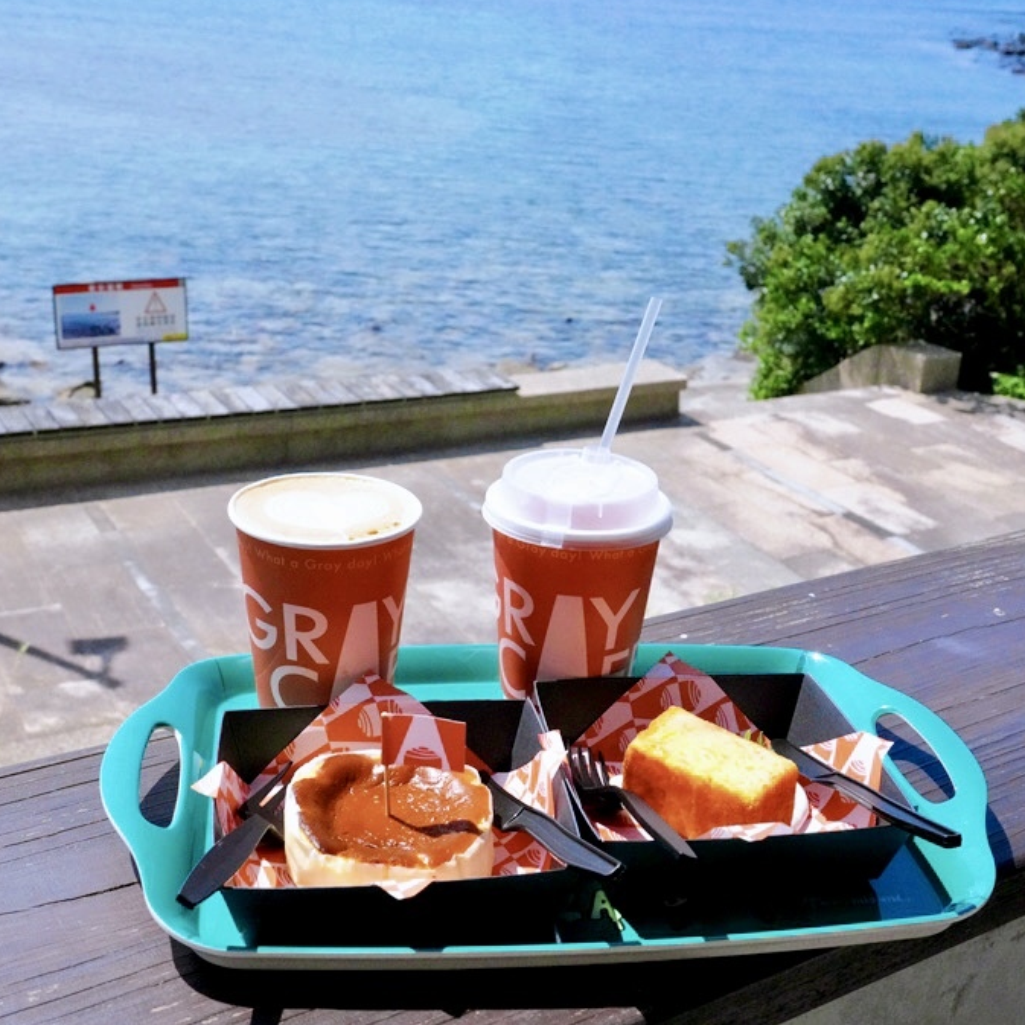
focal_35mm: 44
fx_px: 1474
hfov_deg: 38.3
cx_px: 528
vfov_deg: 38.3
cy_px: 512
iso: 6400
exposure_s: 1/5000
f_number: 13
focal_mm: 34
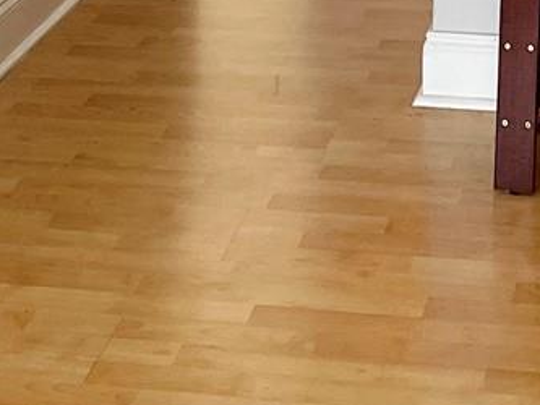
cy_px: -543
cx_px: 438
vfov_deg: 10.4
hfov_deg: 15.6
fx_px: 1951
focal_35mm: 125
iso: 125
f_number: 1.6
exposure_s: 1/103
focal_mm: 4.2
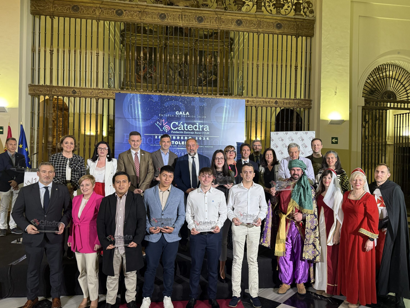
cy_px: 161
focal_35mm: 27
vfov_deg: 51.3
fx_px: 320
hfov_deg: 65.3
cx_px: 219
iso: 250
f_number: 1.78
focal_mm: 6.76
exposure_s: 1/59
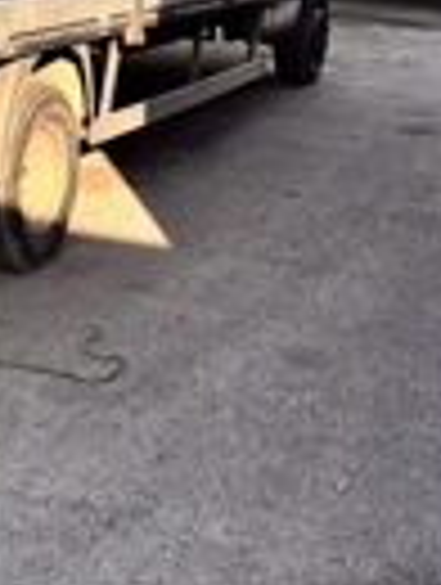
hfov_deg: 16.8
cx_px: -212
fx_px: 1354
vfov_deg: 23.0
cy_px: -45
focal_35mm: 80
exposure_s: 1/1220
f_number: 1.6
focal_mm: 5.96
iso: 50
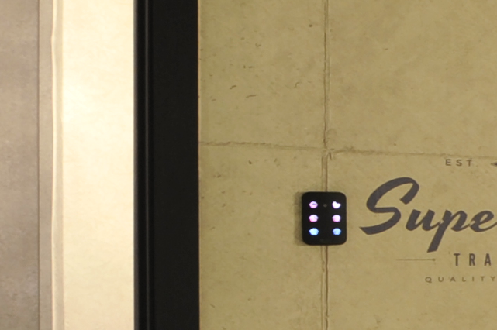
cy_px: 256
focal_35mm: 93
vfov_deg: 14.6
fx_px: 1283
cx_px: 1410
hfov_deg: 12.3
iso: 400
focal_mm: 14
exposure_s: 1.3
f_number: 8
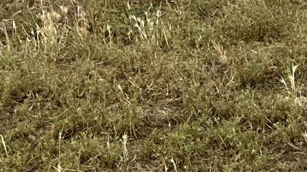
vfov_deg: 7.5
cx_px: 785
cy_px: -140
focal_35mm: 158
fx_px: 1286
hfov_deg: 11.0
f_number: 1.78
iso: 80
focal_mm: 6.86
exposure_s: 1/6623
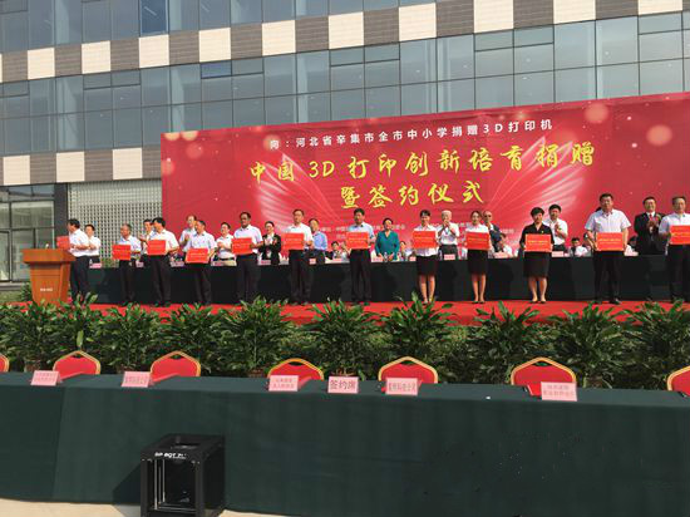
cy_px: 258
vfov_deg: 48.2
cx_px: 345
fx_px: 578
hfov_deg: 61.7
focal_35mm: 29
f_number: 2.2
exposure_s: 1/1282
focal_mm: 4.15
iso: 25
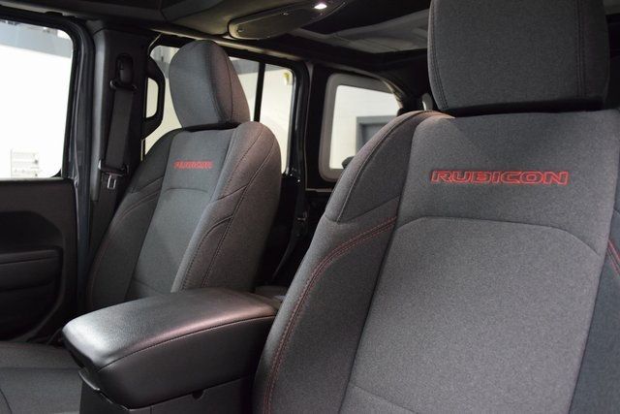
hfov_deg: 67.4
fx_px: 465
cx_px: 310
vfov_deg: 48.0
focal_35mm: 27
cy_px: 207
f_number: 3.5
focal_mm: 18
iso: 3200
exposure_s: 1/30
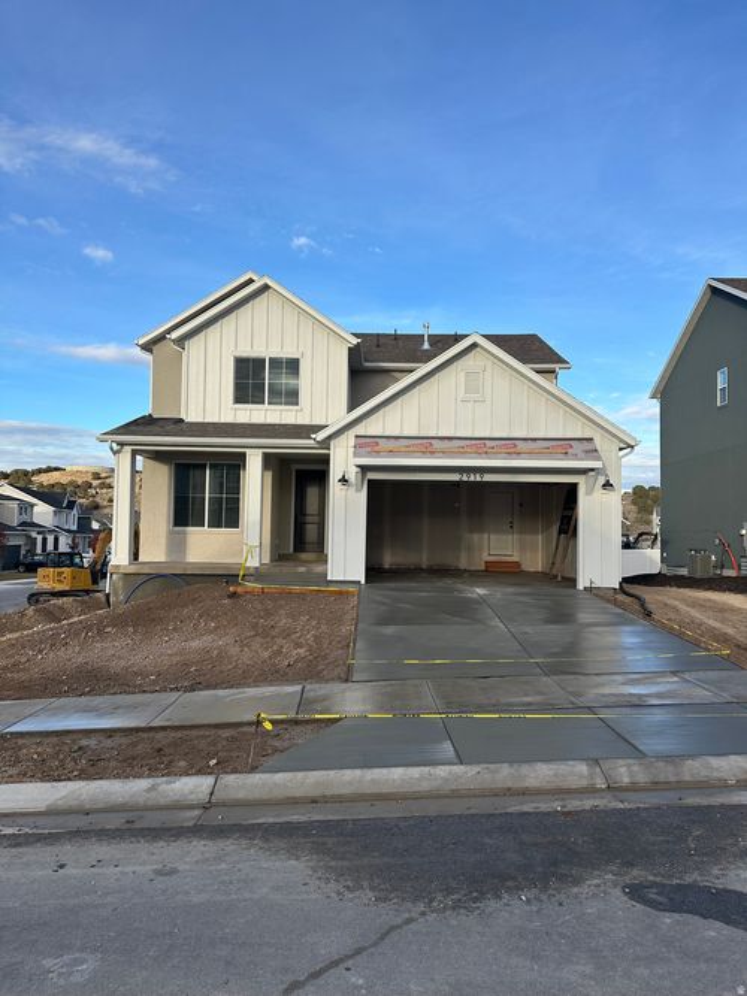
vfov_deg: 71.6
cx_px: 374
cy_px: 498
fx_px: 691
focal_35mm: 24
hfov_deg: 56.8
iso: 80
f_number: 1.78
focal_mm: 6.86
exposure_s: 1/1845
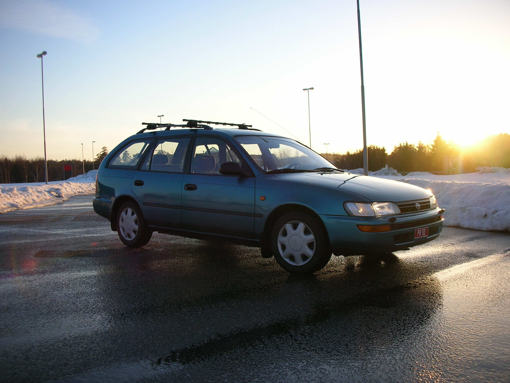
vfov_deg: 40.7
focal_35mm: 35
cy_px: 192
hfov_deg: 52.6
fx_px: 516
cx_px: 255
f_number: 3
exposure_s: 1/220
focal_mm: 5.8
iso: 50
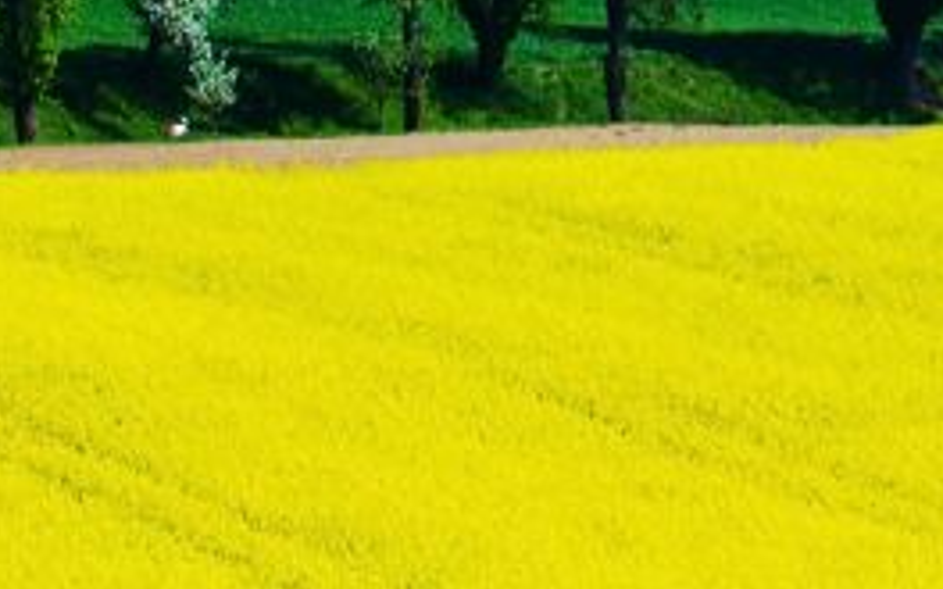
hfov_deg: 2.9
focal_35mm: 710
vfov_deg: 1.8
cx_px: -1679
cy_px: 1255
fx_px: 18247
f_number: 11
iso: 160
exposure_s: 1/350
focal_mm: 90
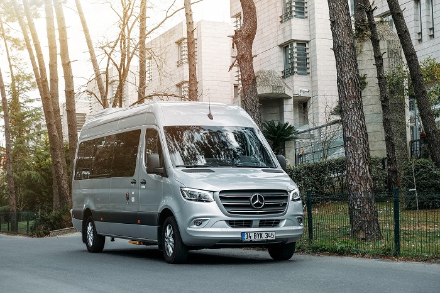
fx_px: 928
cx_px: 220
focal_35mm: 76
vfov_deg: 17.9
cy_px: 146
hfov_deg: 26.7
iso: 200
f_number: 4
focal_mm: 50.5
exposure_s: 1/450
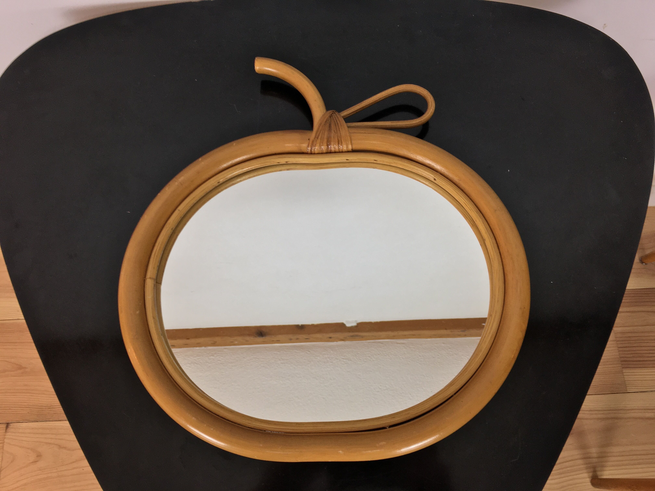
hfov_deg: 61.7
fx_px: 549
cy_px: 246
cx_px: 328
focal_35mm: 29
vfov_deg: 48.2
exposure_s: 1/33
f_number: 2.2
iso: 32
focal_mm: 4.15
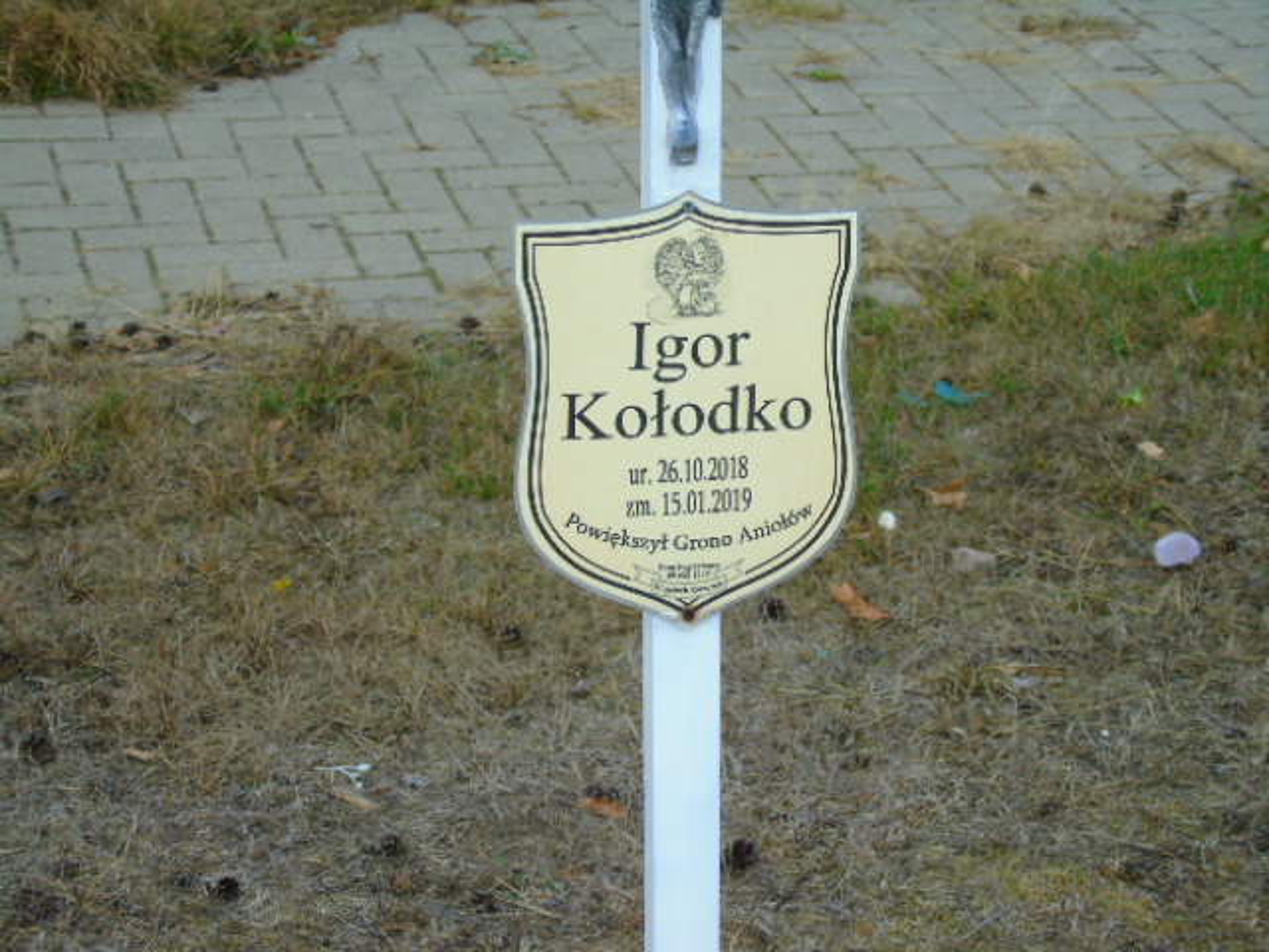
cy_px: 476
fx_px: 3446
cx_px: 634
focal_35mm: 94
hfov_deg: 20.9
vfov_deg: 15.7
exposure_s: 1/160
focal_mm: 17
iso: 80
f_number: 4.3
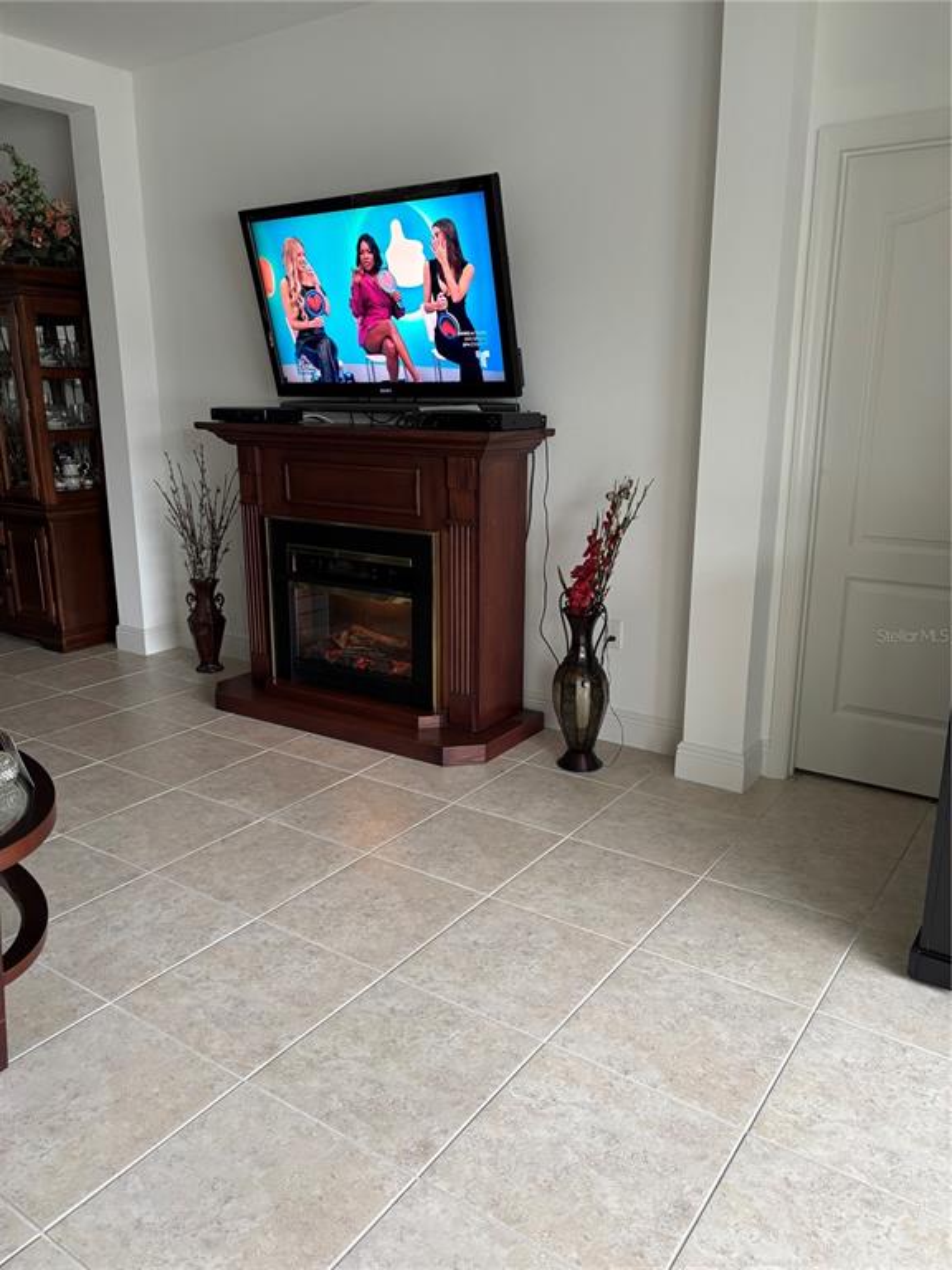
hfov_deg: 53.1
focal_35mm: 26
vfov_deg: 67.3
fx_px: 953
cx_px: 476
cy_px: 635
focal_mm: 5.96
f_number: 1.6
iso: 160
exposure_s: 1/60
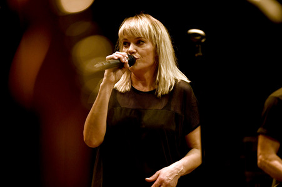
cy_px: 94
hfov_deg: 10.3
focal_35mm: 200
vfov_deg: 6.9
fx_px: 1565
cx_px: 141
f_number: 2.8
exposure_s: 1/200
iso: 2500
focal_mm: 200
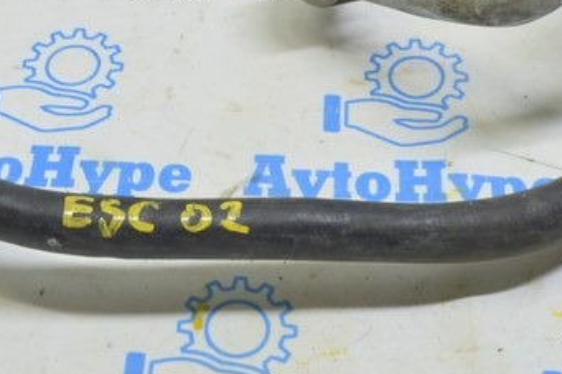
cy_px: -147
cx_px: 203
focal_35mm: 90
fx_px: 1404
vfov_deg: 14.4
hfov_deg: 22.6
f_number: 5.6
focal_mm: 20
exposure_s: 1/20
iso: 400
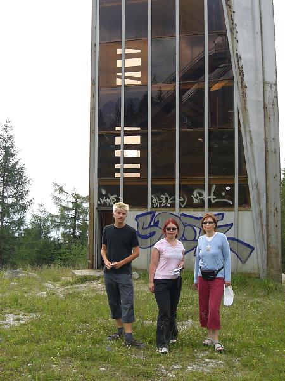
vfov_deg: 49.0
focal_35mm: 38
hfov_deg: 37.7
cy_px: 190
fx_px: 417
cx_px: 142
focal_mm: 6.3
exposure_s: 1/200
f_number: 4.4
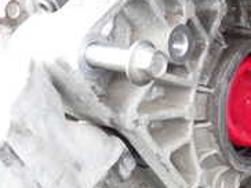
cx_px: 245
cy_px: 140
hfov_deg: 19.3
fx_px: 717
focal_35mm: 99
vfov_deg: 14.8
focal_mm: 5.4
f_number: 2.3
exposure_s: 1/100
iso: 200
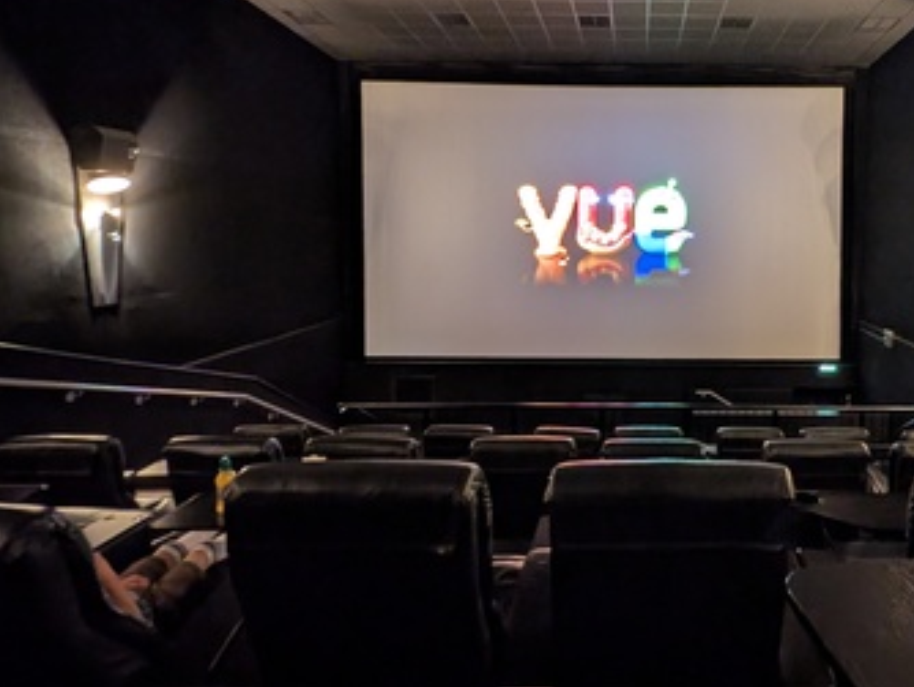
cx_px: 646
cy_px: 268
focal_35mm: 23
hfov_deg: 70.6
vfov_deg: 58.4
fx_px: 608
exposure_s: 1/3.85
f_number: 1.95
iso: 290
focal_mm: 2.23
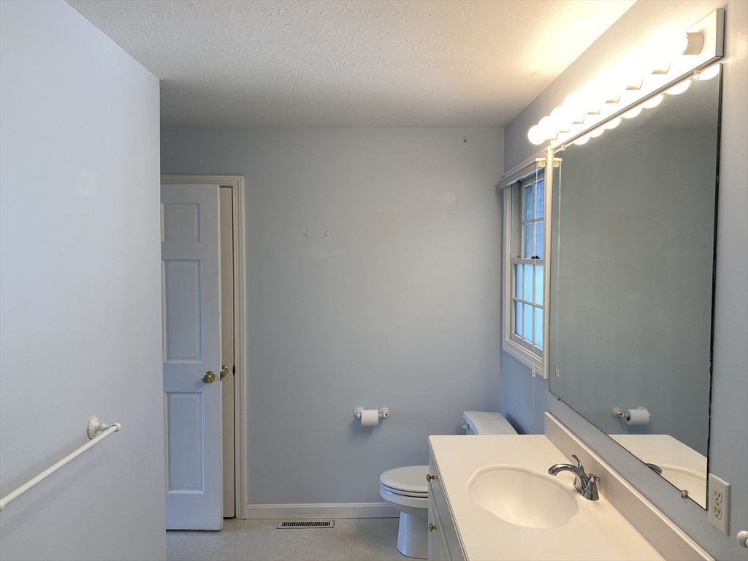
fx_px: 562
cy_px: 280
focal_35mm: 26
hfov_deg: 67.3
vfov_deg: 53.1
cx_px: 374
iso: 32
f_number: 1.8
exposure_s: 1/120
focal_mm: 4.25
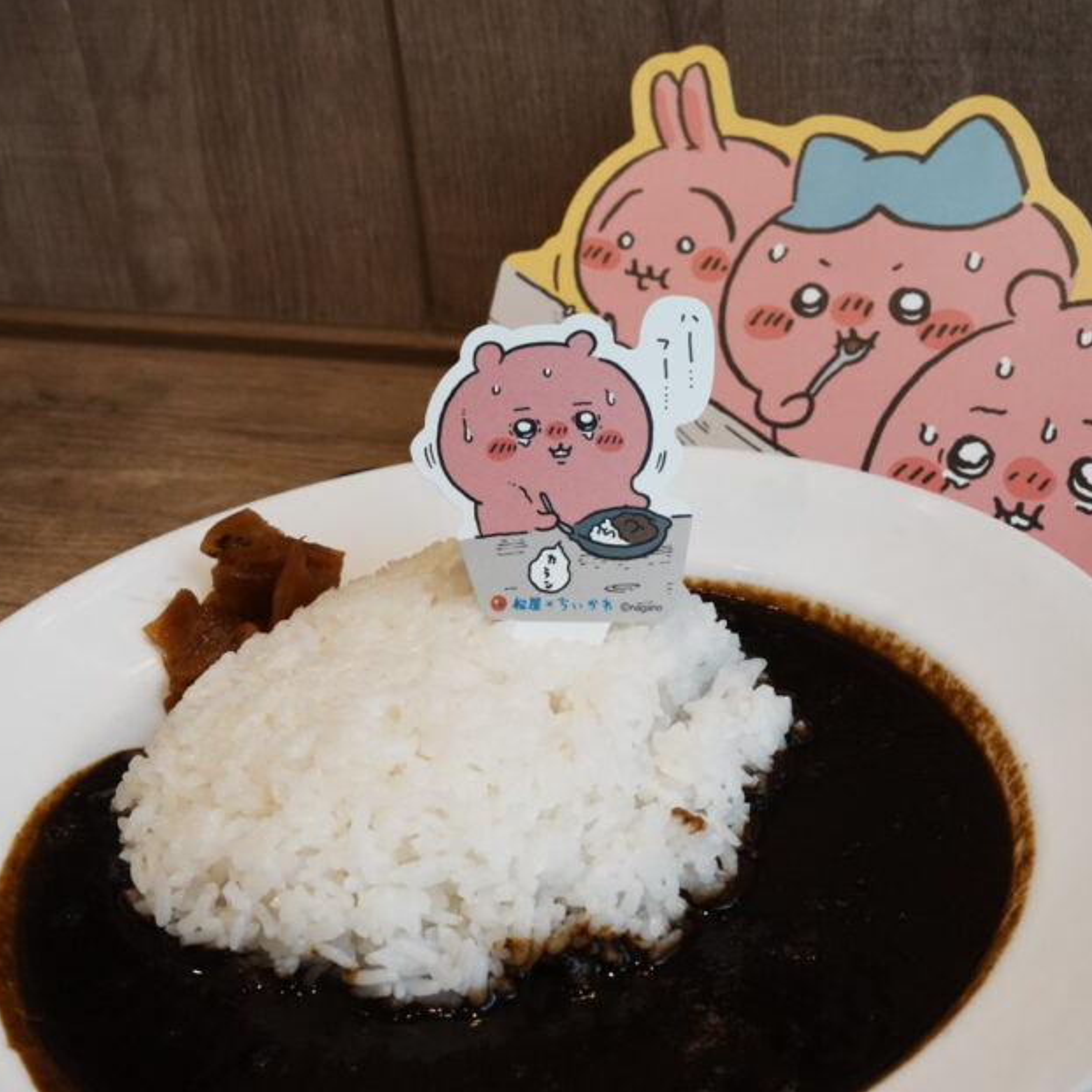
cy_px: 548
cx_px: 685
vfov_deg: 31.6
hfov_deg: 31.5
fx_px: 1927
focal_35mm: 54
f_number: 13
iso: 4000
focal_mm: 42
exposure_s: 1/400
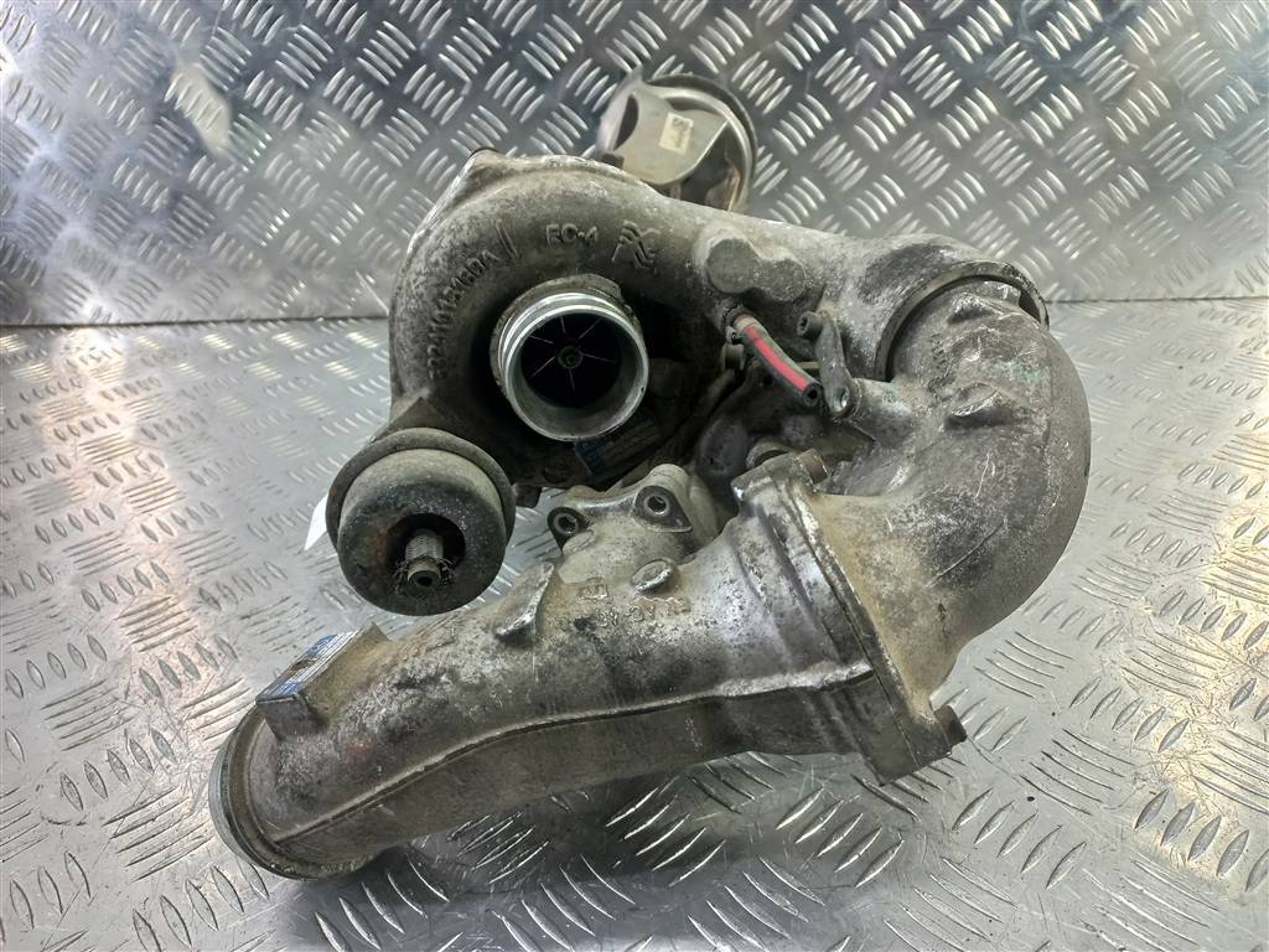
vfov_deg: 54.9
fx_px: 916
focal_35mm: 25
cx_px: 634
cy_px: 476
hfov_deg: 69.4
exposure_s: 1/50
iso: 125
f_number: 1.8
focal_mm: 4.6
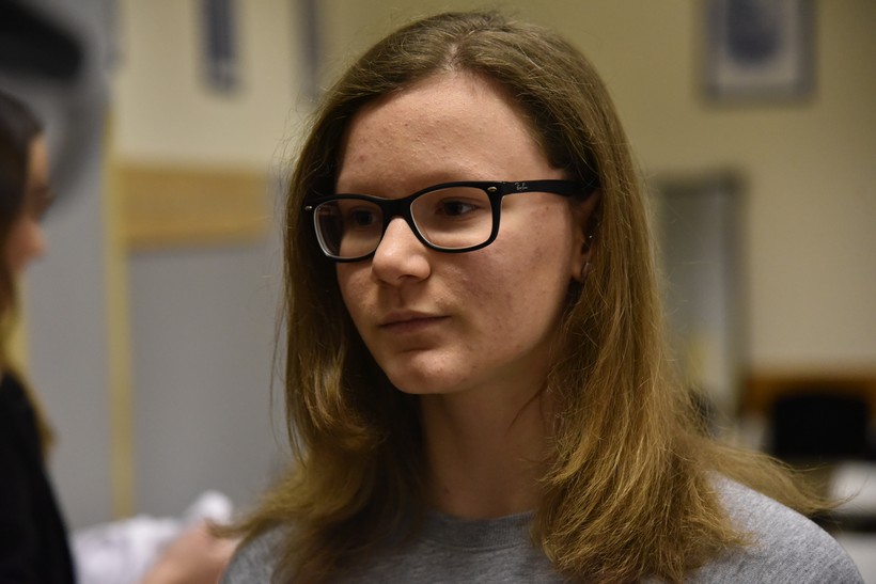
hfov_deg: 19.5
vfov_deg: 13.0
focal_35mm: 105
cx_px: 438
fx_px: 2555
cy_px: 292
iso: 5000
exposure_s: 1/400
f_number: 4.5
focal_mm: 105
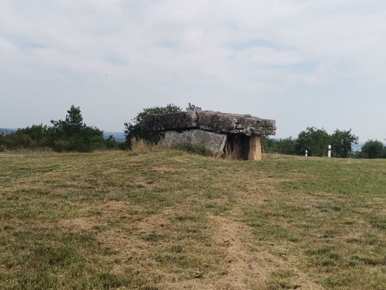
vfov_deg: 28.6
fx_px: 569
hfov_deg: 37.5
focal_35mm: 51
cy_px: 145
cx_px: 193
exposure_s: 1/1980
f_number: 1.8
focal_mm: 4.75
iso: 50
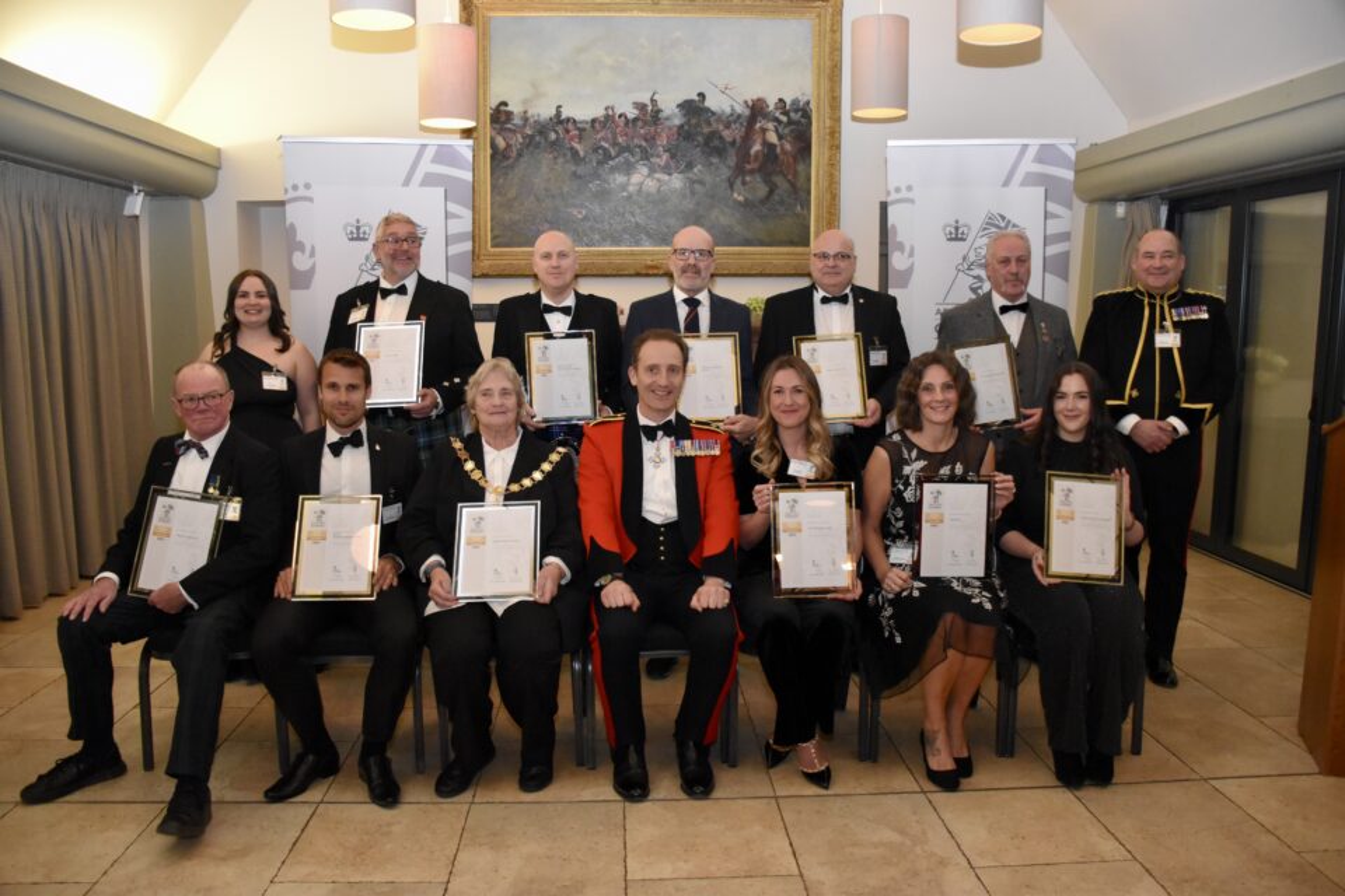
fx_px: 1009
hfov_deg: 67.4
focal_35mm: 27
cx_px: 672
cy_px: 448
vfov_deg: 47.9
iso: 2200
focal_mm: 18
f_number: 3.5
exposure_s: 1/60
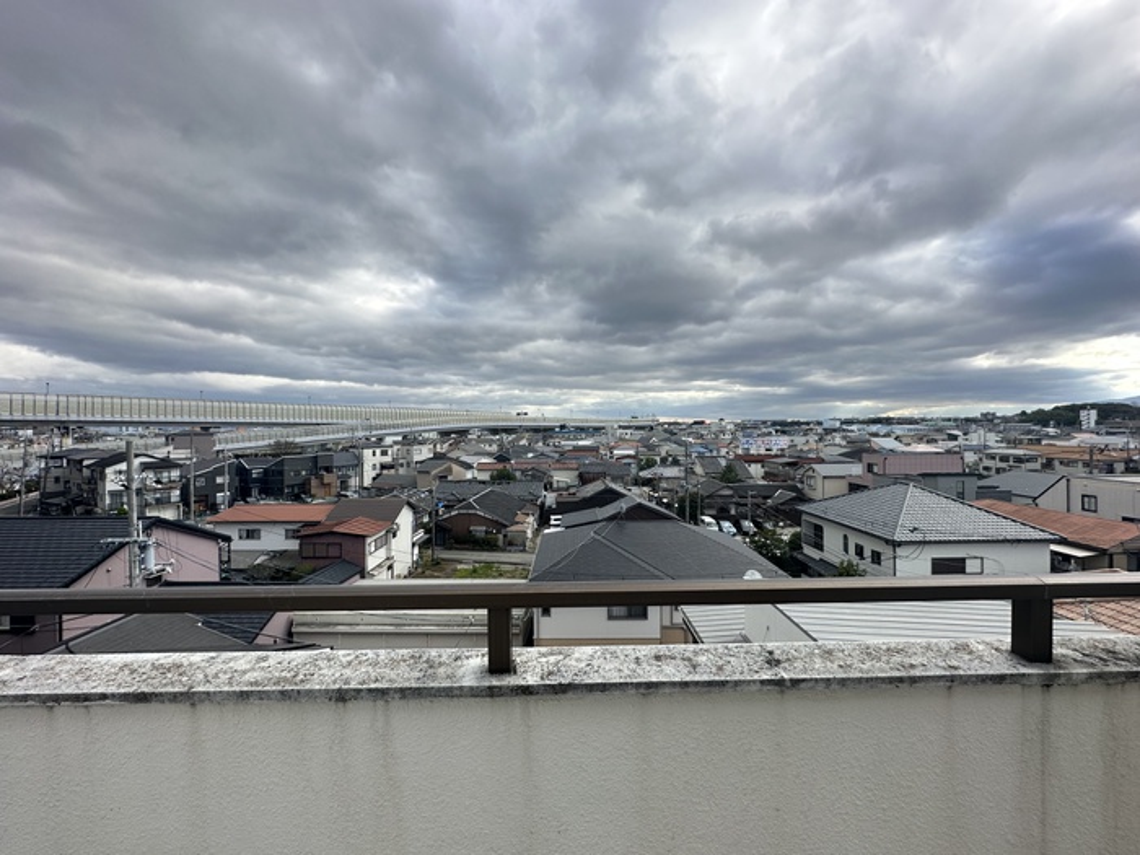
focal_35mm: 14
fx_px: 461
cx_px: 570
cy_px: 428
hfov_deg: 102.1
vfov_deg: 85.7
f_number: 2.2
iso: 40
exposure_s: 1/725
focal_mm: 2.22
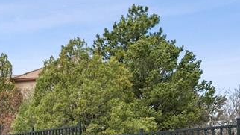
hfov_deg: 40.7
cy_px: 156
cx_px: 75
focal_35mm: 50
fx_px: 318
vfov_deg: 22.3
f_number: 9
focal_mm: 15
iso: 400
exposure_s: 1/320
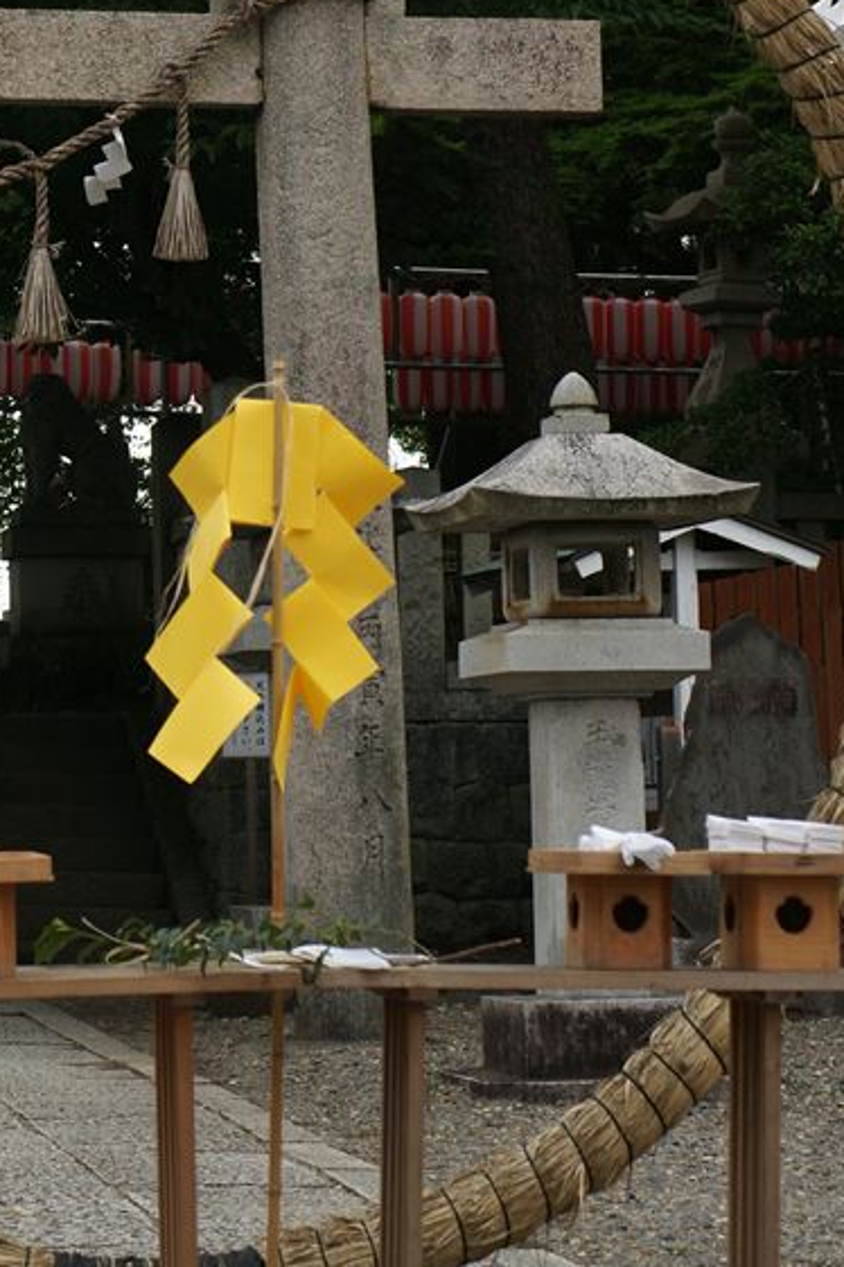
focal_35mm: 114
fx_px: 4009
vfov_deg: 17.6
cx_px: -98
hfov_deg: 11.8
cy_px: 79
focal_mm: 50
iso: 200
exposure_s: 1/400
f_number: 5.6
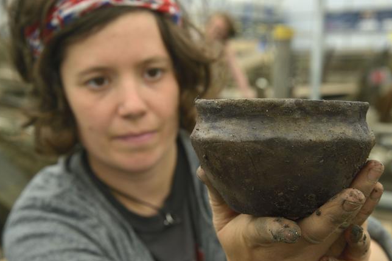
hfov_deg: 23.4
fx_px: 947
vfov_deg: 15.7
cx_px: 205
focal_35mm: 87
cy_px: 132
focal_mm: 80
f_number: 10
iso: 800
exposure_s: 1/30
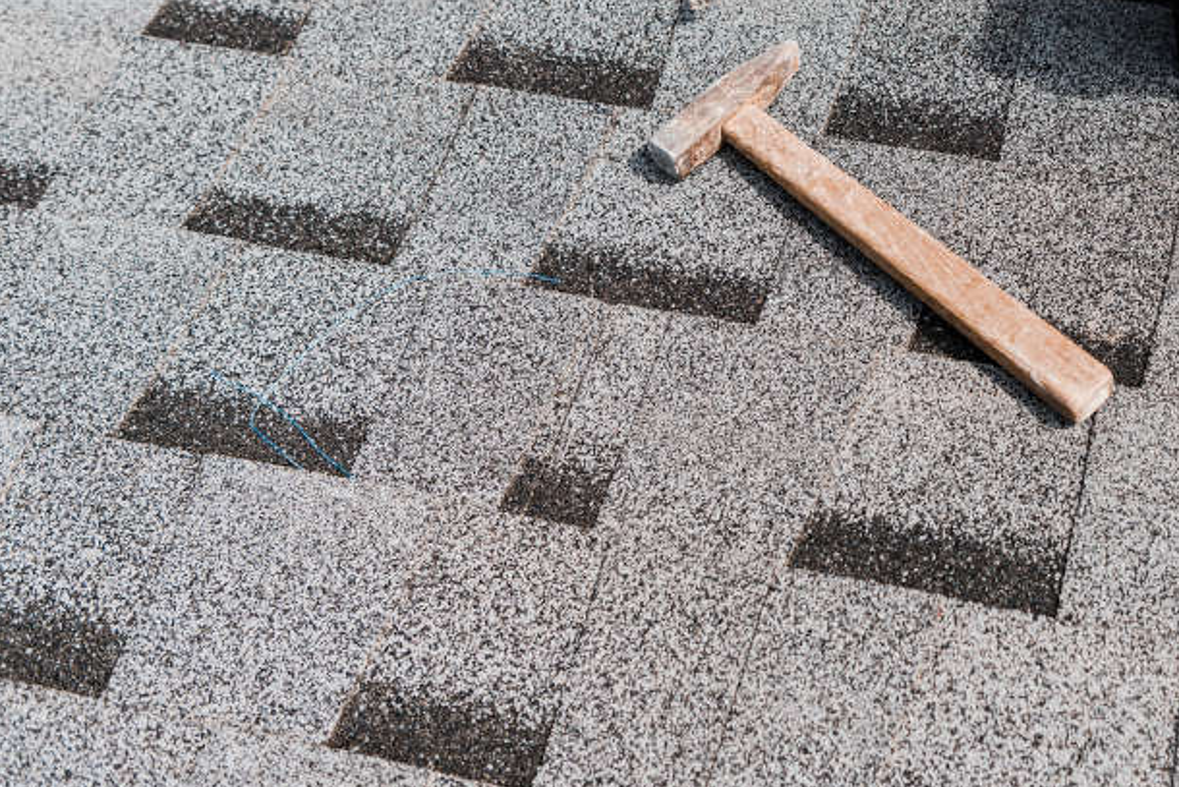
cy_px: 56
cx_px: 1077
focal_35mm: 61
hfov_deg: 31.3
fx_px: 1998
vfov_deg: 21.7
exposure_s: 1/1000
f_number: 3.5
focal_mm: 31
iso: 100
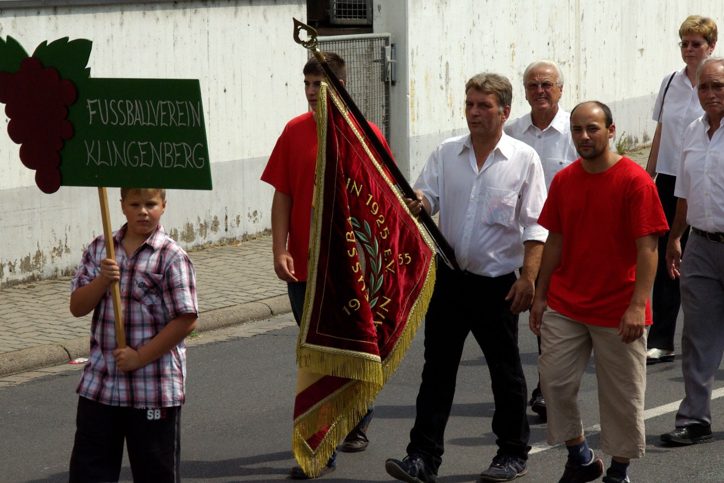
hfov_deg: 11.9
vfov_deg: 8.0
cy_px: 210
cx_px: 381
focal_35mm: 172
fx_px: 3459
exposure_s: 1/1500
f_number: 8
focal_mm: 90
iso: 400
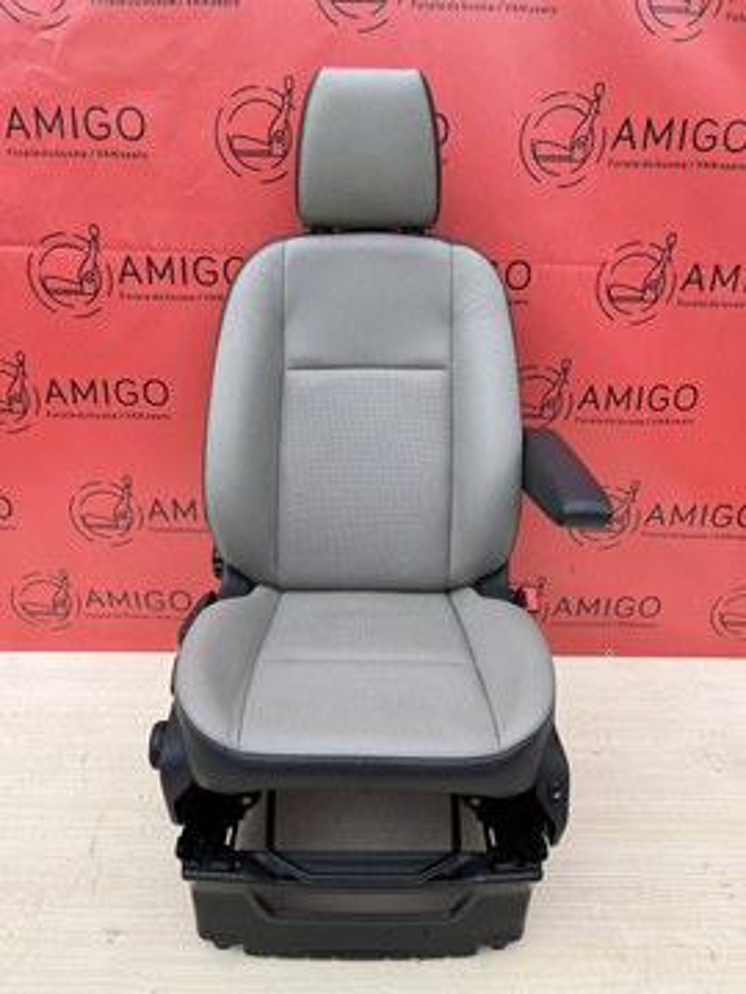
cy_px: 497
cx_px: 373
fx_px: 747
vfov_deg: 67.3
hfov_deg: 53.1
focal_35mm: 26
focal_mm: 5.1
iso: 50
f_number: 1.6
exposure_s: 1/1721
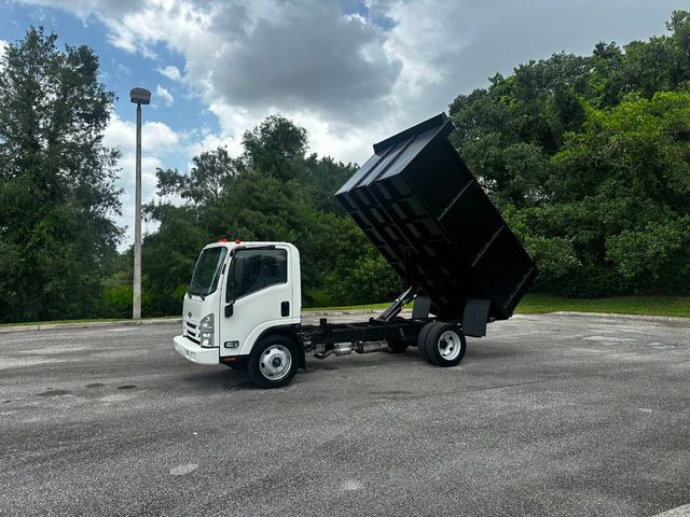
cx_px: 345
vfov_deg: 56.8
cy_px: 258
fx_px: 478
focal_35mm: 24
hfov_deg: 71.6
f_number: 1.78
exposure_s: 1/2155
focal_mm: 6.86
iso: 80
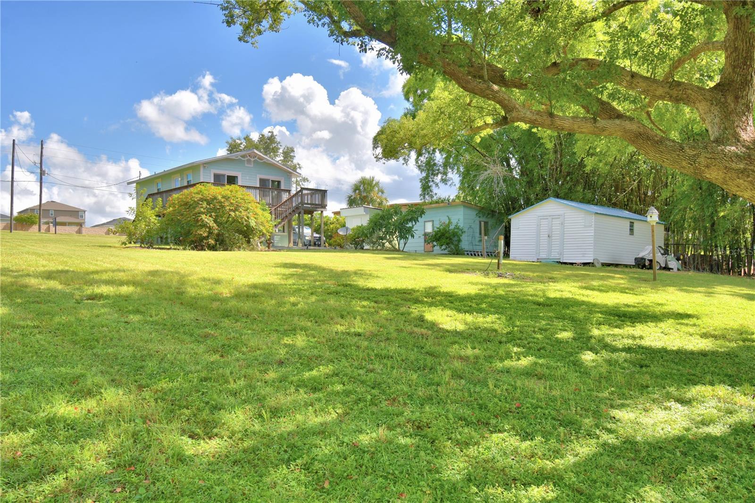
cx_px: 378
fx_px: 629
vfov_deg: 43.6
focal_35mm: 30
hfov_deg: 61.9
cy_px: 252
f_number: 8
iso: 100
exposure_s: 1/250
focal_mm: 20
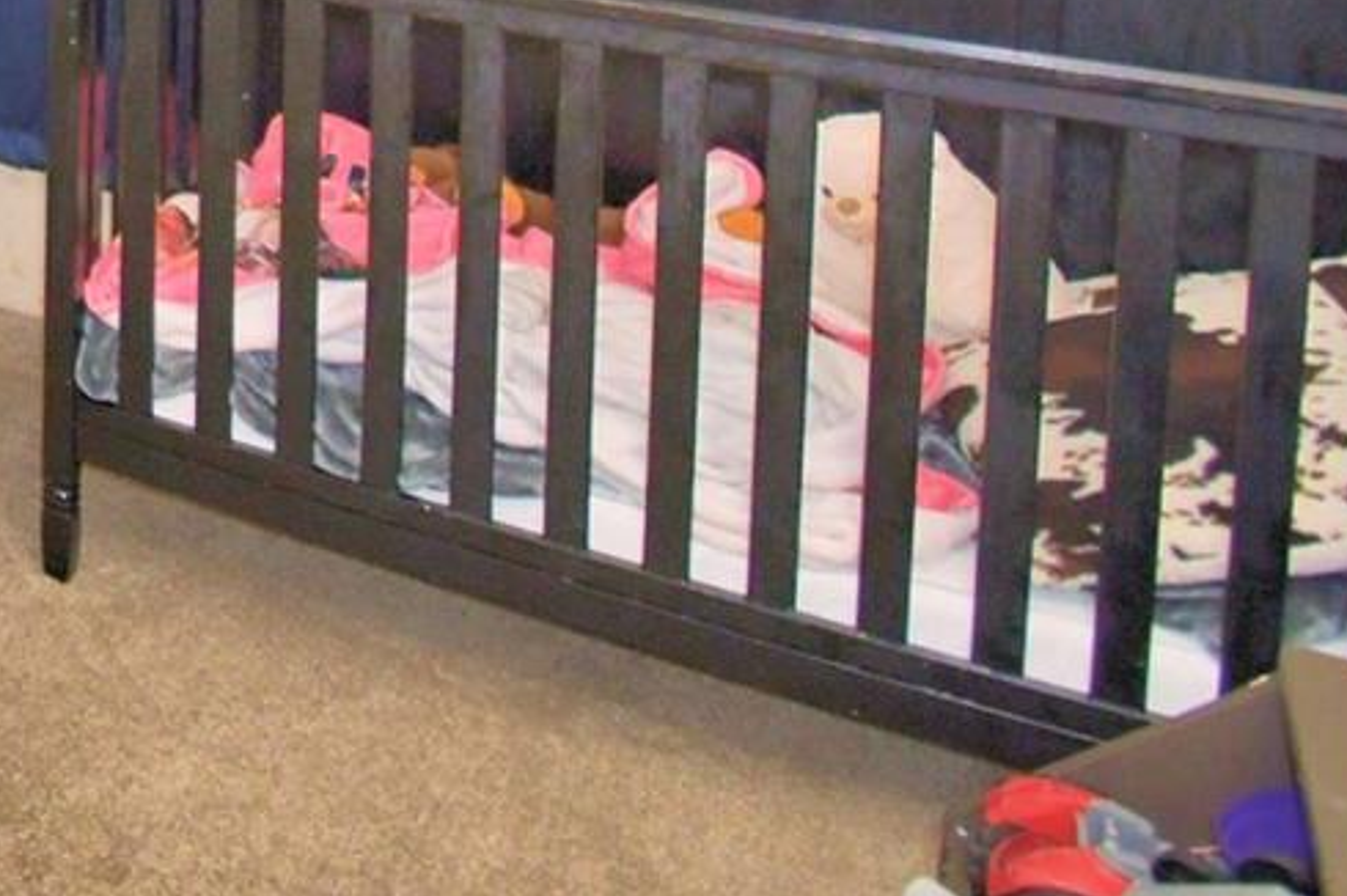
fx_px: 1832
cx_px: -506
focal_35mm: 49
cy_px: -404
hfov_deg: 29.9
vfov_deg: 22.9
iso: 900
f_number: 4.5
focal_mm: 10
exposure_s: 1/30
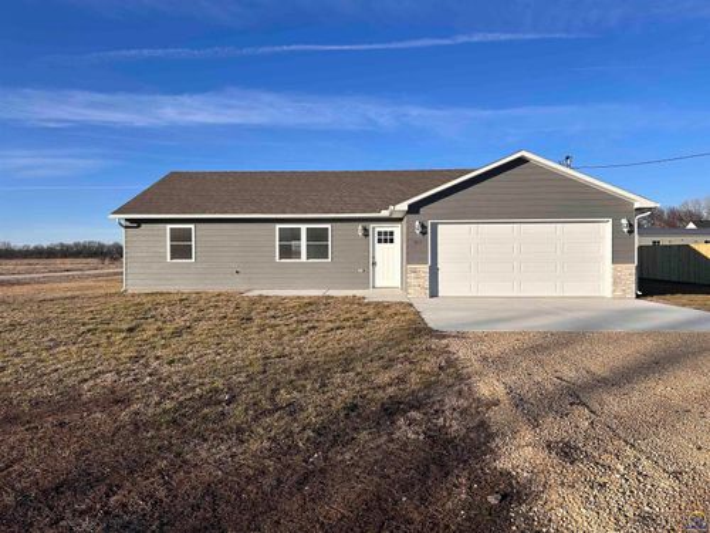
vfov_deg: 53.1
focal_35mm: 26
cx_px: 355
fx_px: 533
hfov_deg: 67.3
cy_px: 266
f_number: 1.5
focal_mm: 5.7
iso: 50
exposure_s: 1/4274
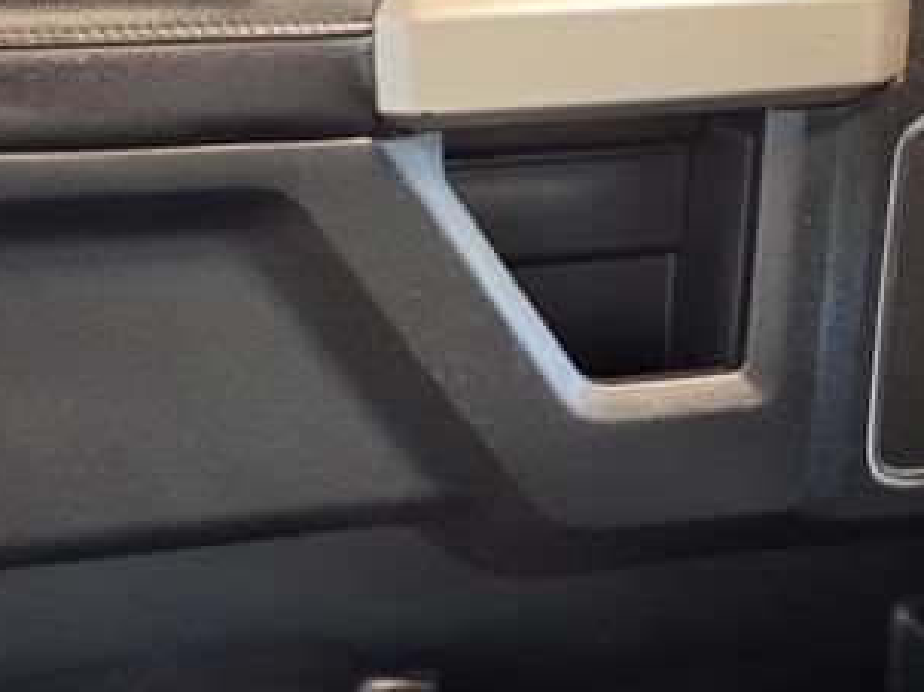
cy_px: 302
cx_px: 372
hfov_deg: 33.7
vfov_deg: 25.6
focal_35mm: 57
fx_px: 1521
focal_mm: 3.58
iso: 500
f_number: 1.9
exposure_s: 1/15
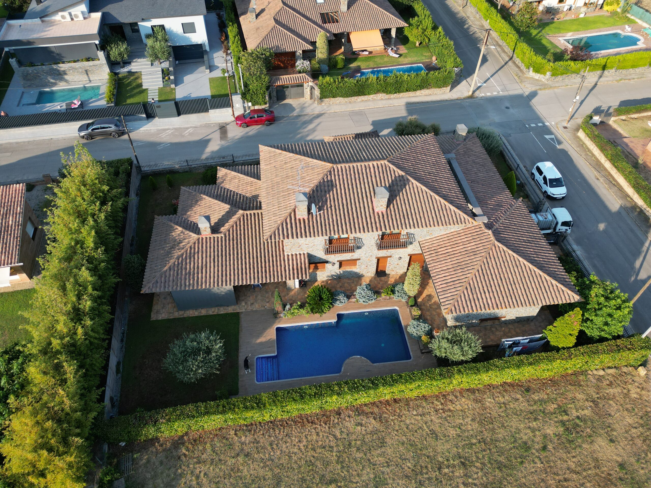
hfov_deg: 71.6
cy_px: 244
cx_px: 326
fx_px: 451
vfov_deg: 56.8
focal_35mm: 24
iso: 130
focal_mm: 6.72
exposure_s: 1/1000
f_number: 1.7
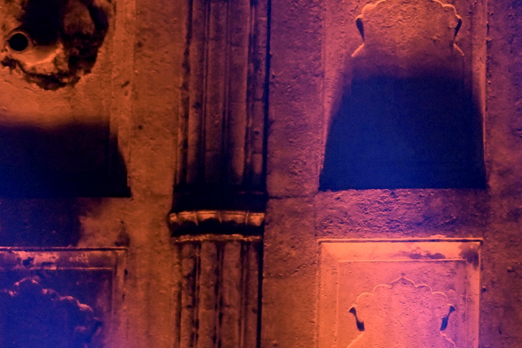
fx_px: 4204
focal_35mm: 290
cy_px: 264
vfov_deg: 4.7
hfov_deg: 6.8
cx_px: 1176
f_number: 2.8
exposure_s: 1/160
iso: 320
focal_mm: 61.2
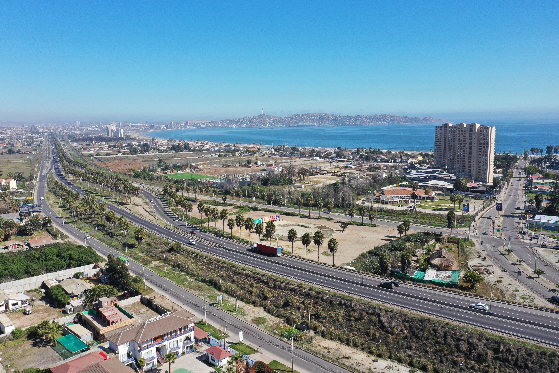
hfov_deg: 65.5
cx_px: 280
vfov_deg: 46.4
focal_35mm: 28
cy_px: 186
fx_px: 435
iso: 100
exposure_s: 1/500
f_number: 5.6
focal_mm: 10.26
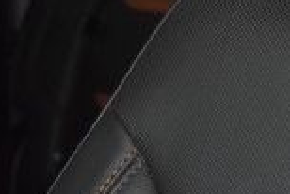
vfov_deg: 8.5
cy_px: -146
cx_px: 439
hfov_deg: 12.5
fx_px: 1258
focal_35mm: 156
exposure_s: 1/100
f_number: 3.8
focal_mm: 25
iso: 2200
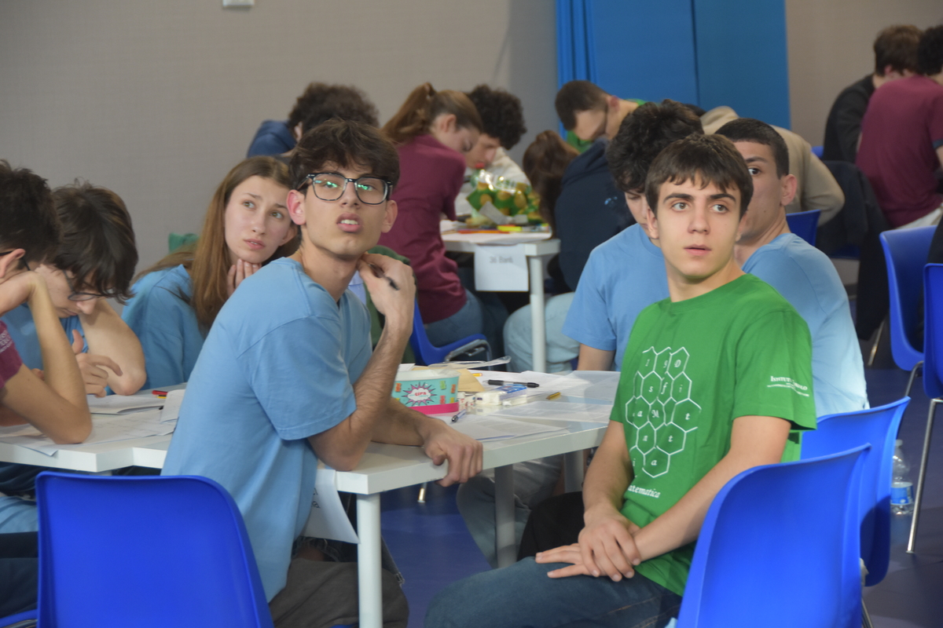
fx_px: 3143
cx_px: 472
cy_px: 314
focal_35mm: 120
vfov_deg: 11.4
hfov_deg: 17.1
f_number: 5
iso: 1000
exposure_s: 1/60
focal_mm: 80
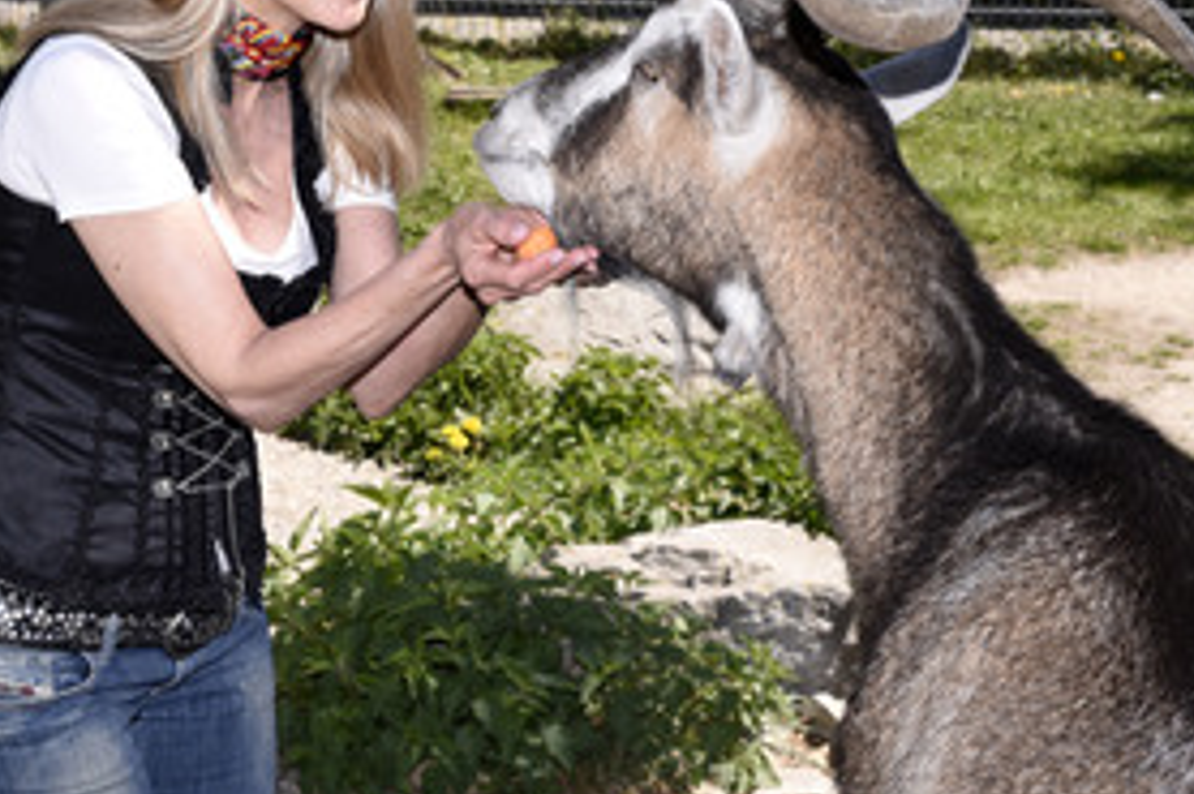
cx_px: 548
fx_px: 3116
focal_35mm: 94
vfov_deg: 14.5
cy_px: 296
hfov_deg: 21.7
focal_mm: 58
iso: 200
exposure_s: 1/160
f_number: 10
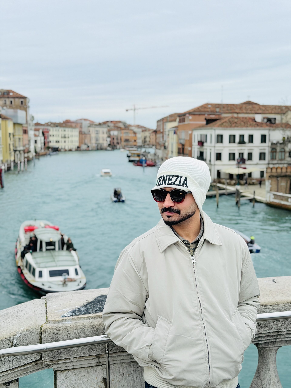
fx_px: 538
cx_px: 146
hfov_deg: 30.3
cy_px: 194
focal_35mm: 48
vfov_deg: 39.7
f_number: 1.78
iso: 64
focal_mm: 6.76
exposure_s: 1/1754
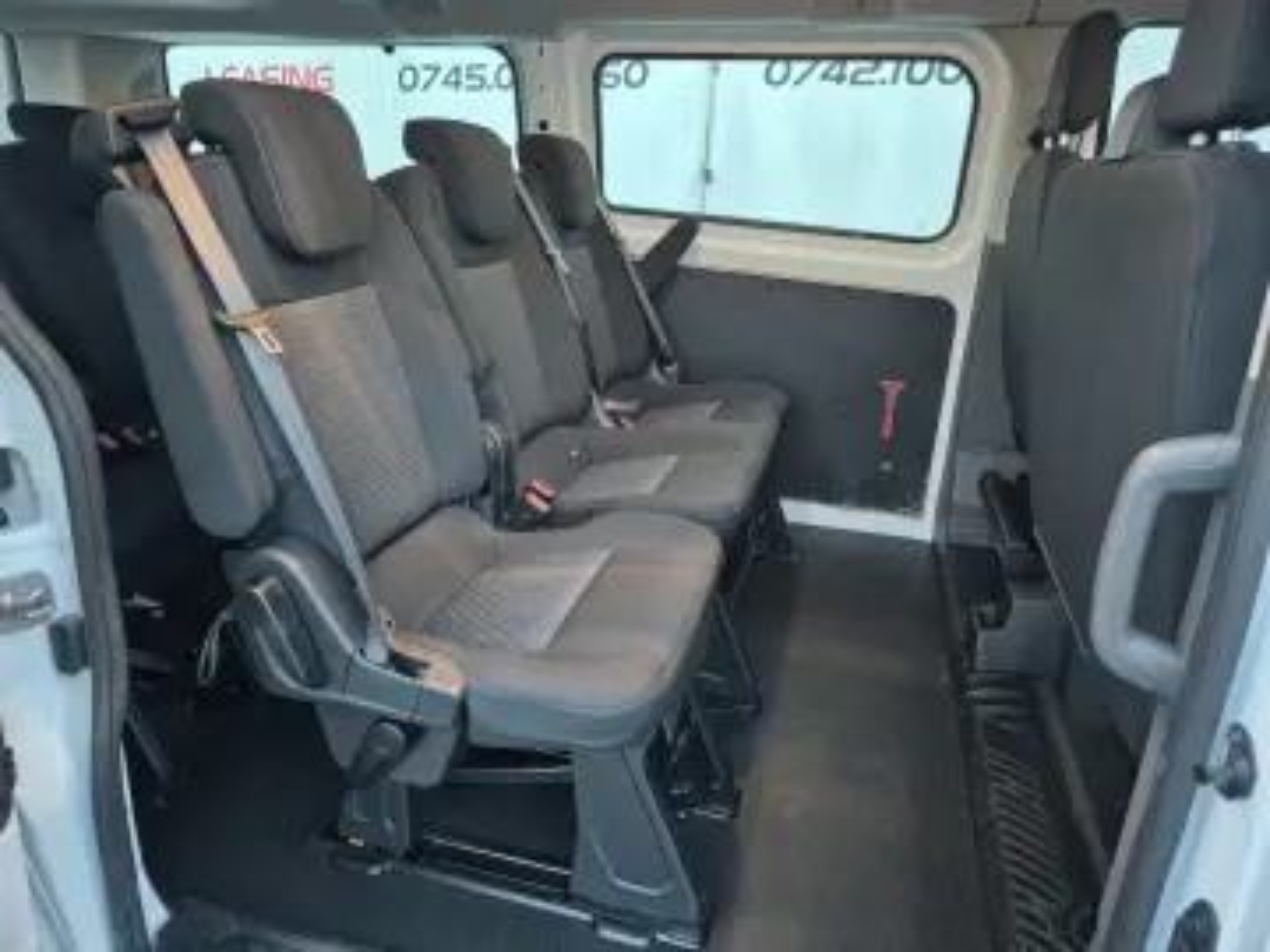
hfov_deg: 73.9
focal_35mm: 23
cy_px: 476
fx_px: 844
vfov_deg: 58.9
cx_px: 635
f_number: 1.8
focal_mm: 5.4
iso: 1600
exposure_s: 1/50
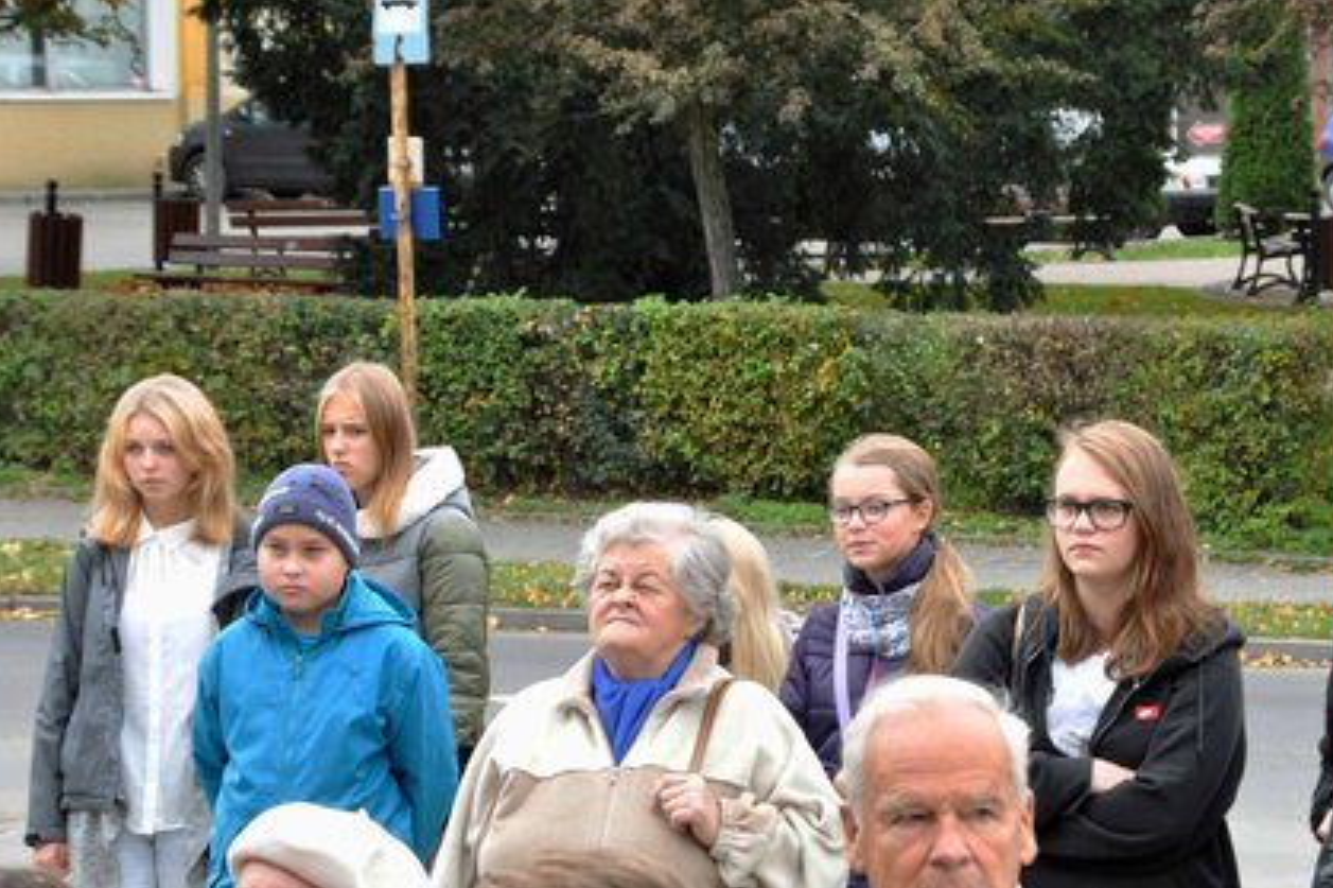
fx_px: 6884
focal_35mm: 186
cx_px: 929
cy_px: 582
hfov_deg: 11.0
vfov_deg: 7.4
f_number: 13
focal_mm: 80
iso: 800
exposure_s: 1/80
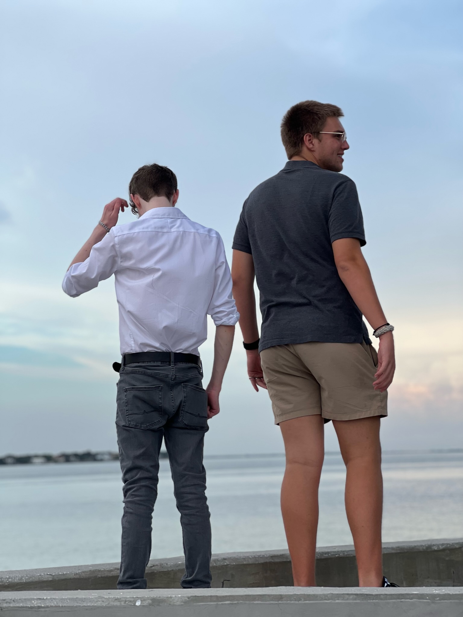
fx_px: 1374
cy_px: 308
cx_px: 232
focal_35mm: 77
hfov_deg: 19.1
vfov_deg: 25.3
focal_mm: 9
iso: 25
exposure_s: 1/202
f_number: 2.8
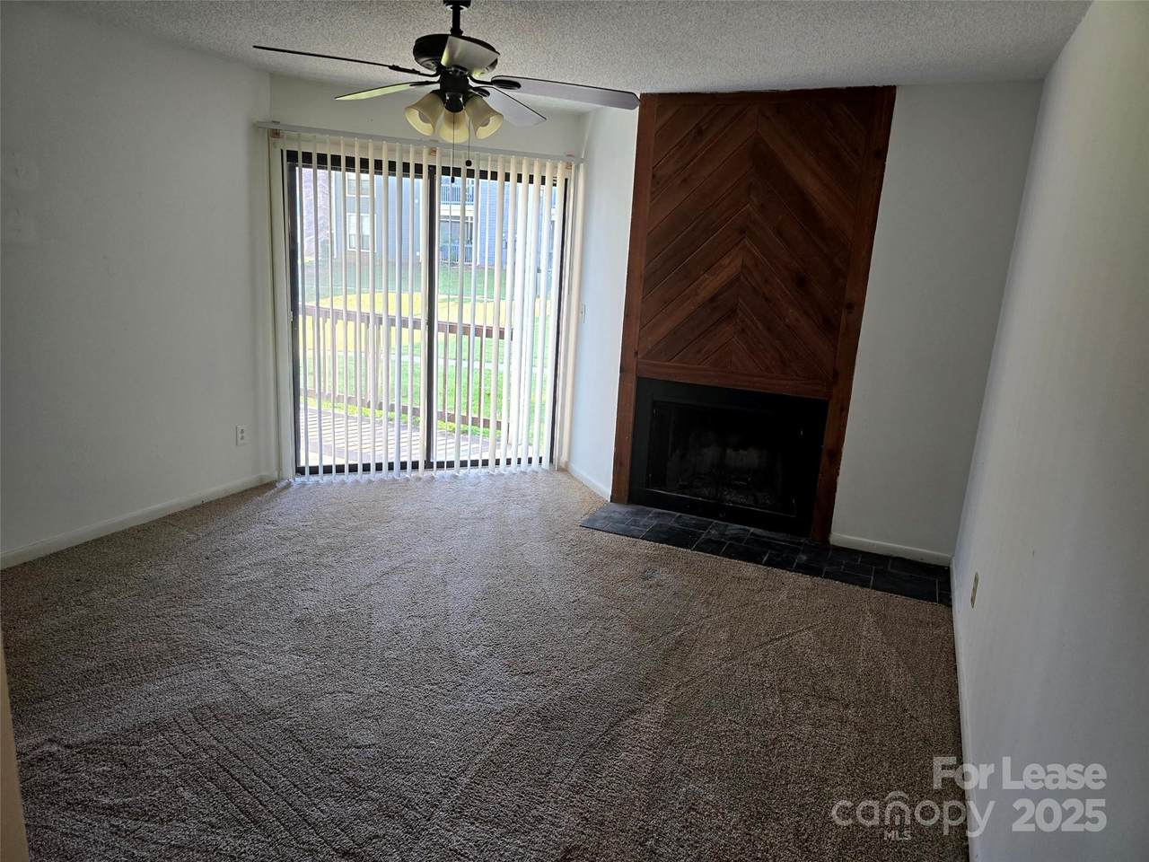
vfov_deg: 58.9
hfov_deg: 73.9
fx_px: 763
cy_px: 431
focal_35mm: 23
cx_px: 574
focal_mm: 6.3
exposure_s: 1/120
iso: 100
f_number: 1.7
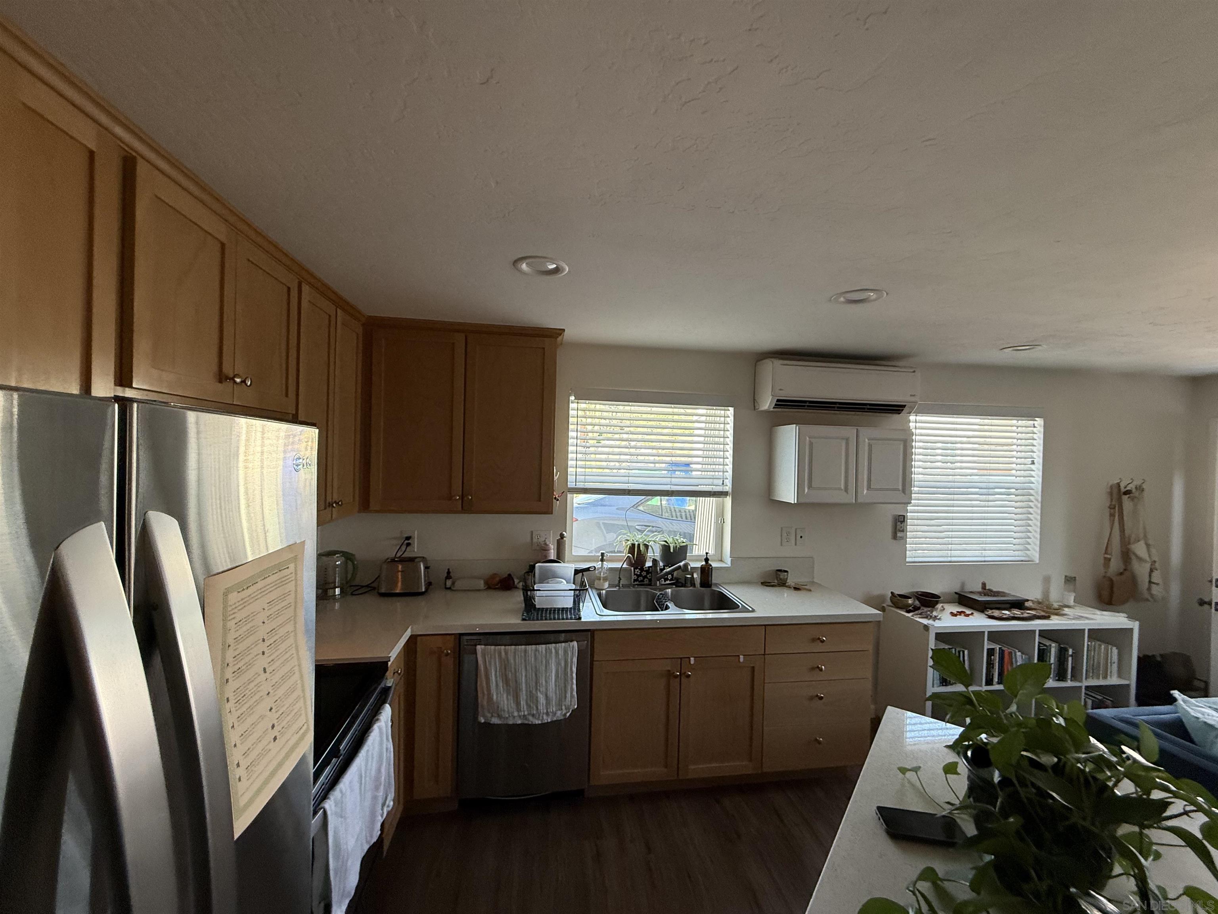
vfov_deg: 85.7
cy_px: 457
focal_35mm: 14
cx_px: 609
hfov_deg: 102.1
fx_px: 493
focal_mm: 2.22
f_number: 2.2
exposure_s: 1/99
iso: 160
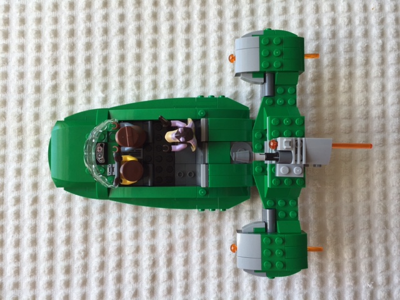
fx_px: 335
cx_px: 200
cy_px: 150
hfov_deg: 61.7
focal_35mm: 29
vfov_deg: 48.2
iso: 40
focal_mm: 4.15
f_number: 2.2
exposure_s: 1/120
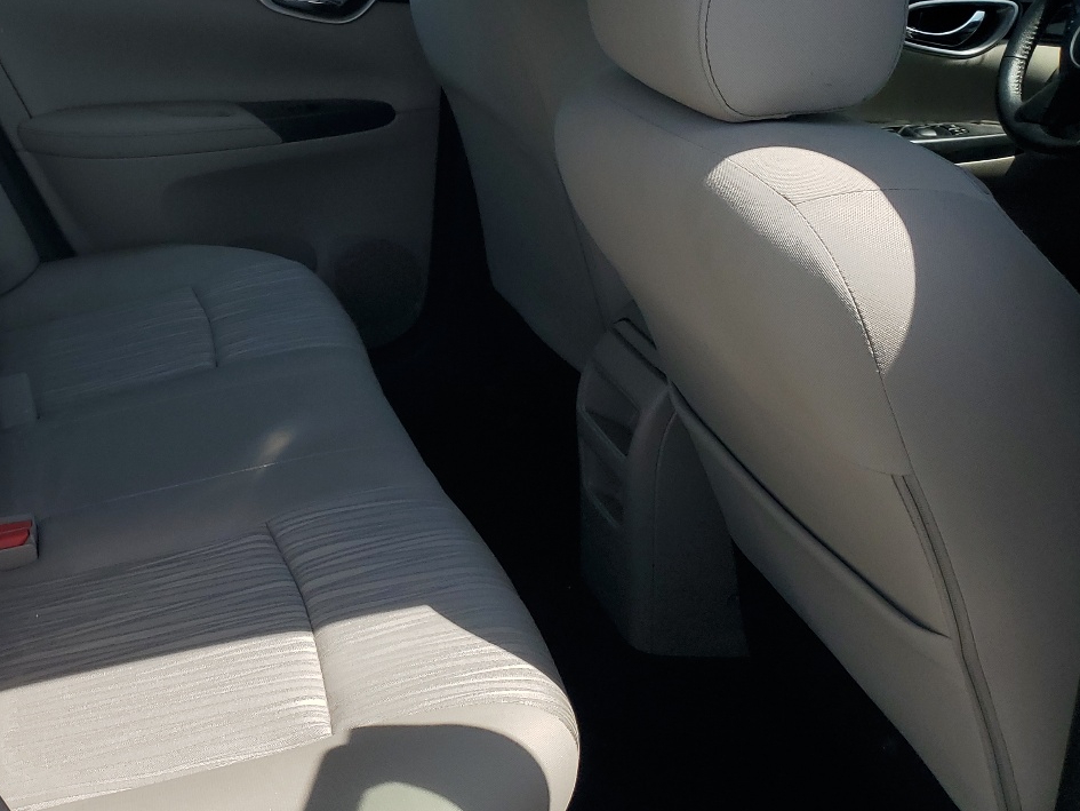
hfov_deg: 40.6
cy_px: 316
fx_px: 1373
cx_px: 174
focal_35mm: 44
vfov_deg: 32.8
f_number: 1.5
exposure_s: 1/3333
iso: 50
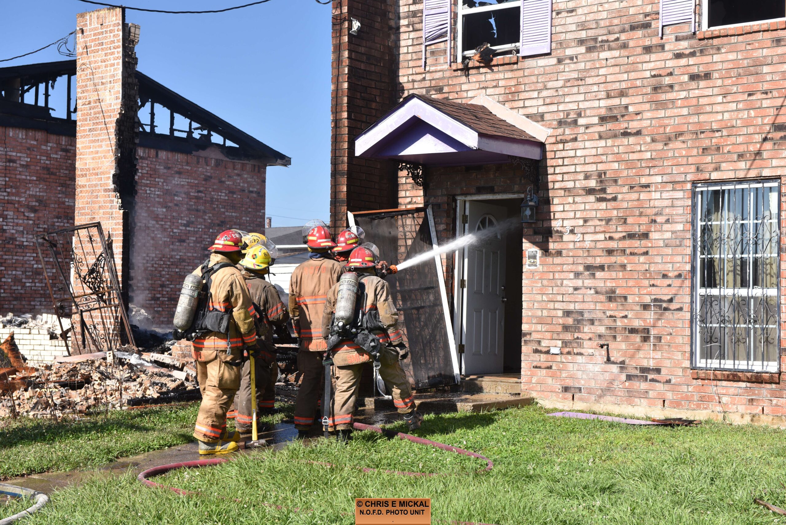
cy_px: 262
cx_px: 393
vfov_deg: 22.6
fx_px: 1310
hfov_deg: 33.4
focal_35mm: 60
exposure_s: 1/400
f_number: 6.3
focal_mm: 60
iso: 500
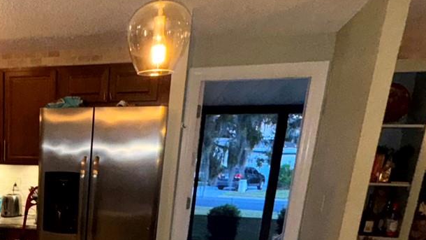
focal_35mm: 40
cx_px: 5
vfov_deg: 27.2
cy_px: 265
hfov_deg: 43.6
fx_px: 452
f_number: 2.2
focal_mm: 2.22
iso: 160
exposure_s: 1/60
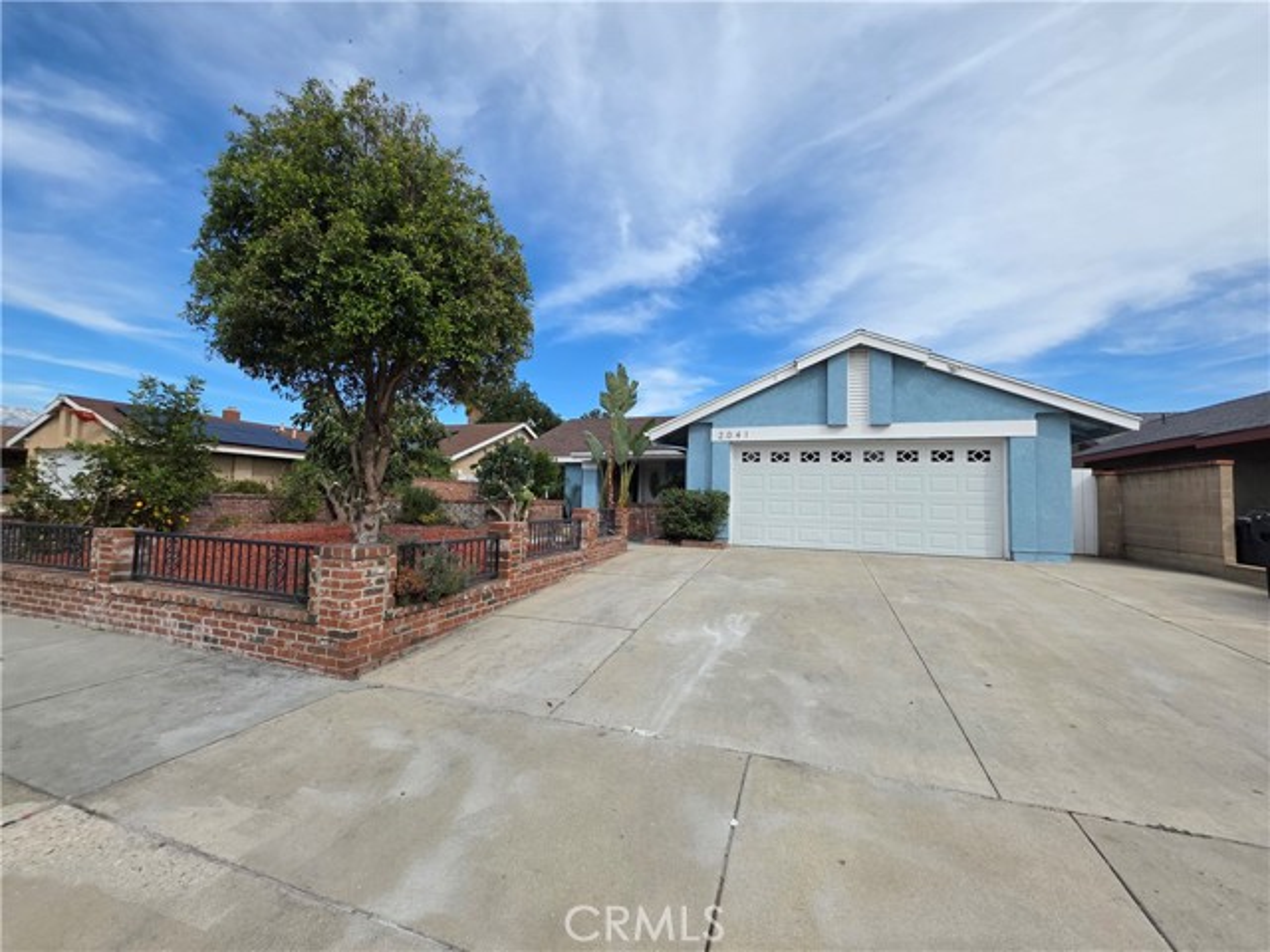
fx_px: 477
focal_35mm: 13
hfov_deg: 106.2
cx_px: 635
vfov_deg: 89.9
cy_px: 476
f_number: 1.9
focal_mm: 2.2
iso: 40
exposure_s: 1/1946
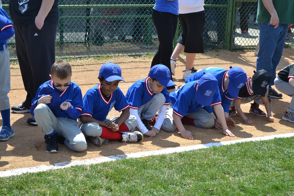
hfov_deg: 28.1
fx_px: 588
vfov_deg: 18.9
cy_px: 98
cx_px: 147
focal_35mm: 72
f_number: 6.3
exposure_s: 1/200
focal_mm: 48
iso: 100
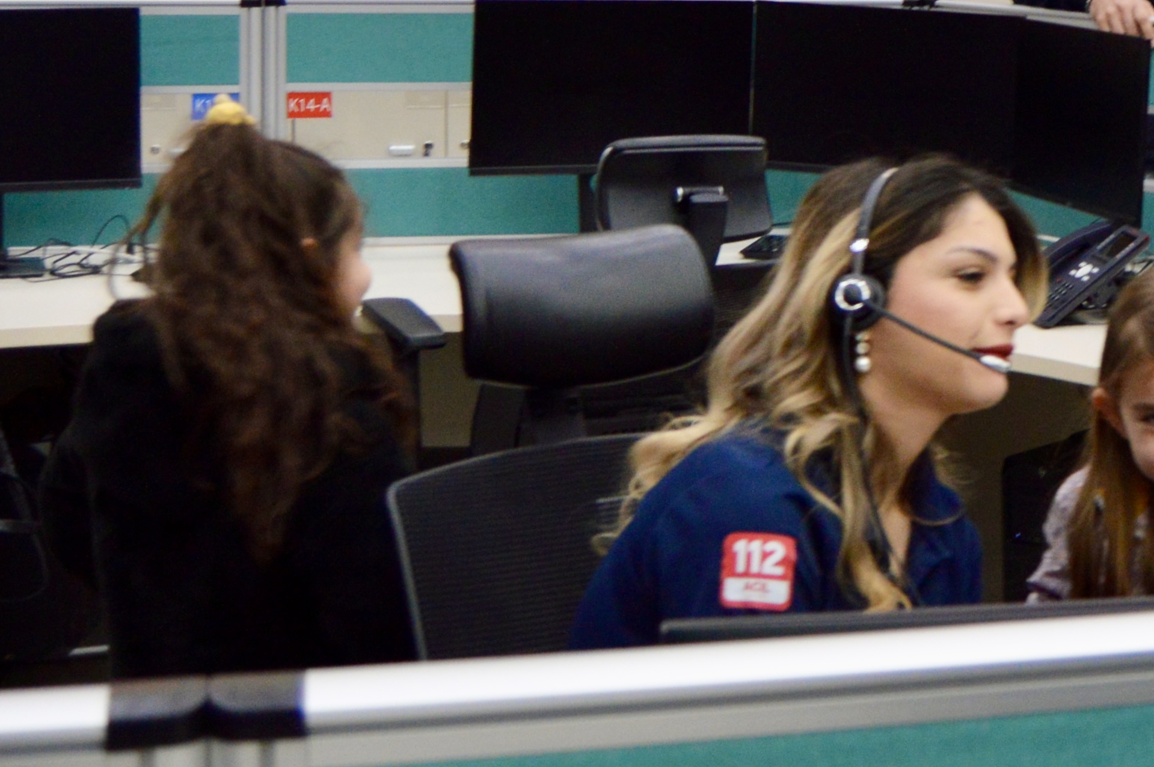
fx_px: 2658
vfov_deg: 16.0
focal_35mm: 83
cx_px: 1291
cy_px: -38
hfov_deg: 23.0
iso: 450
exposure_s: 1/60
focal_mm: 18
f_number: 3.5
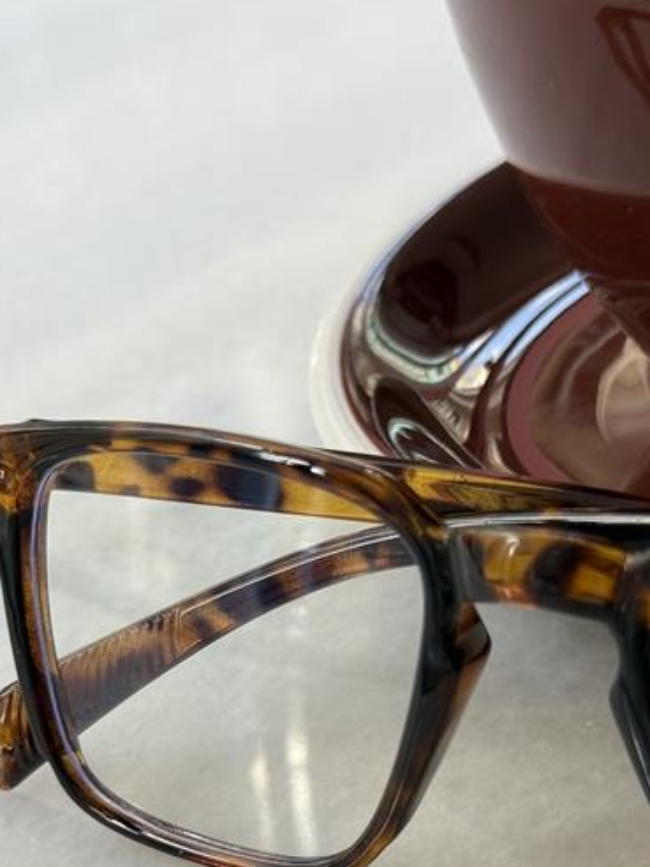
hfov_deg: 18.9
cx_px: 333
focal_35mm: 78
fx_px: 1953
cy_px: 638
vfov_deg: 24.8
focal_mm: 6.76
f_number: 1.78
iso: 50
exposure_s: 1/123
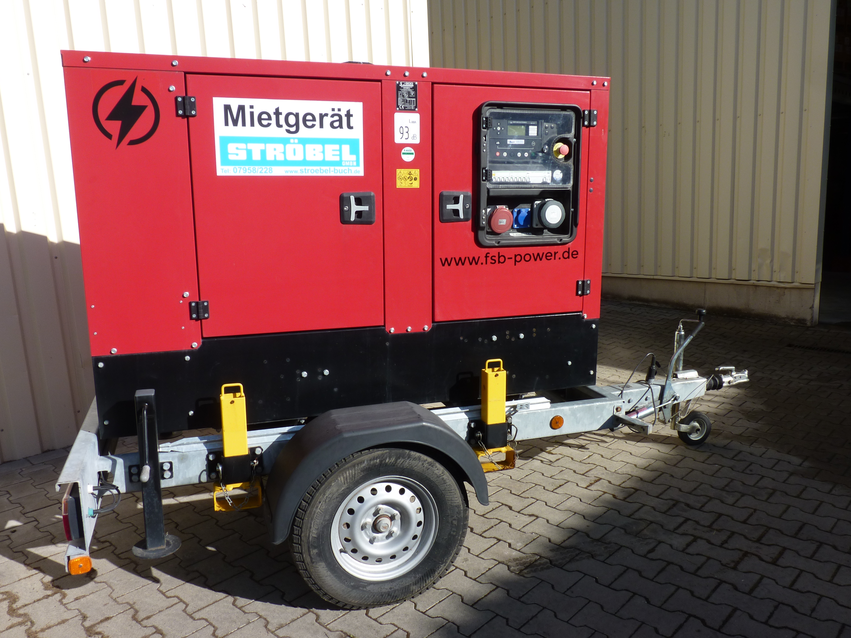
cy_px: 319
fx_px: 664
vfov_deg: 51.4
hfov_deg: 65.3
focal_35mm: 27
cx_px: 426
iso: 80
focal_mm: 4.8
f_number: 5.6
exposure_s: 1/250
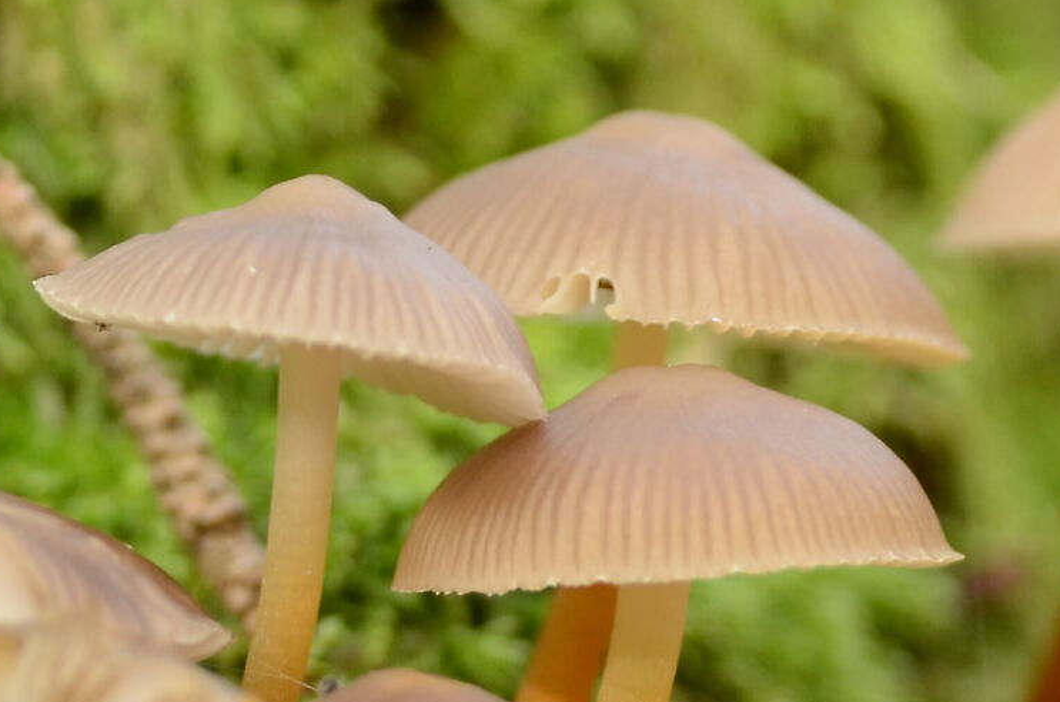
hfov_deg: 1.4
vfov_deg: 0.9
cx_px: 1100
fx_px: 42720
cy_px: 728
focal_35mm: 1454
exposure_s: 1/25
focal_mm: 300
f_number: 4
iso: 400
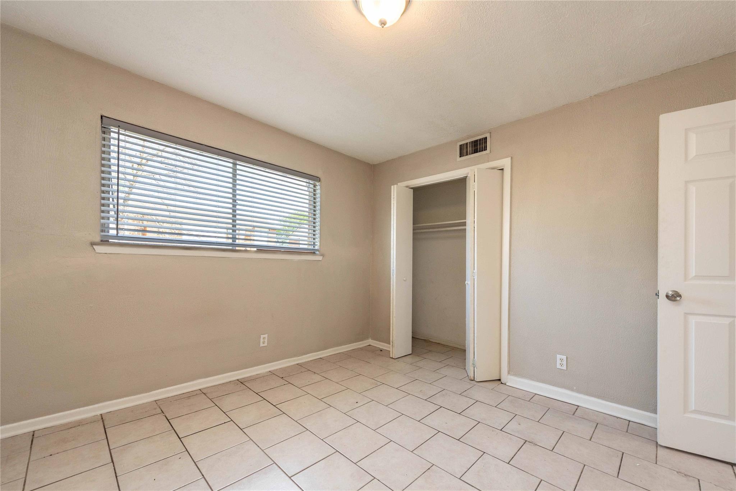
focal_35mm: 14
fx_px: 286
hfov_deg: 104.2
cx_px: 368
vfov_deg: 81.2
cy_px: 246
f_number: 5.6
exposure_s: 1/125
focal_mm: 14
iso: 100
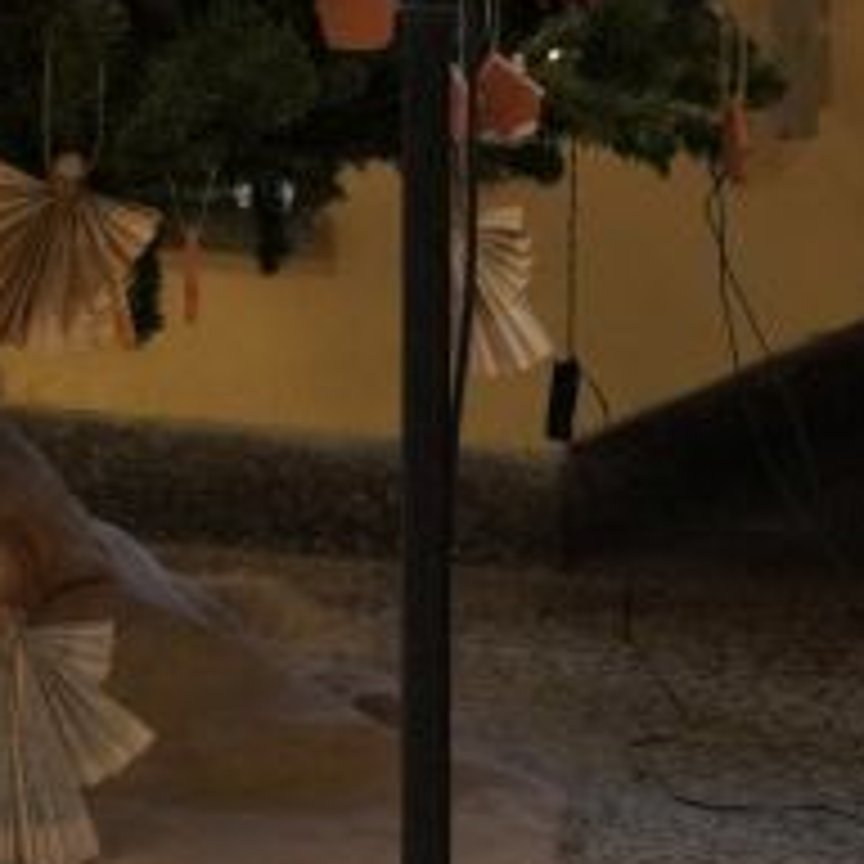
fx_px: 9290
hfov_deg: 5.3
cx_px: -144
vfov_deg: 5.2
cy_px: -698
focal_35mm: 329
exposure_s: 1/200
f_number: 4.5
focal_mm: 50
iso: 1600
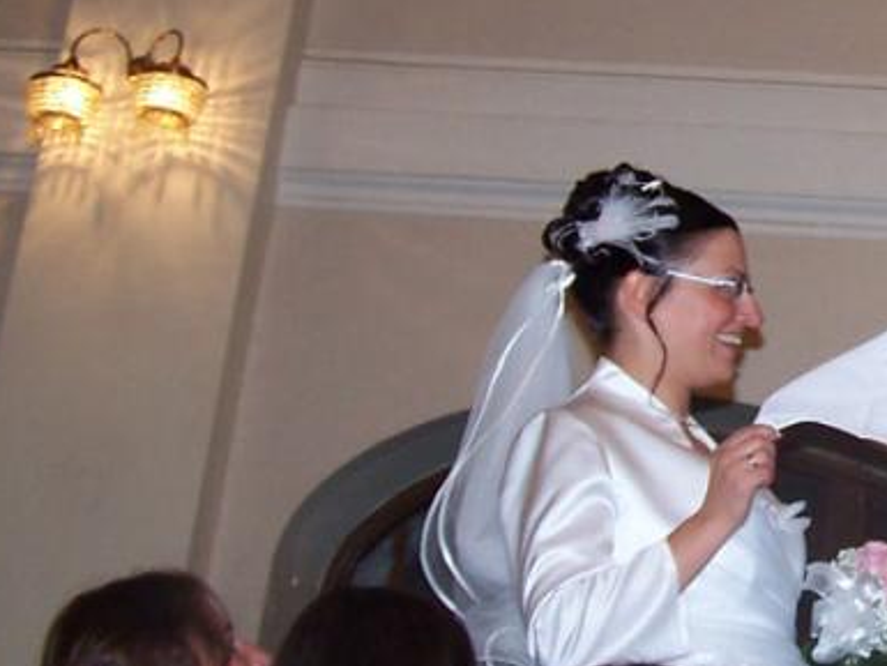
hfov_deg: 18.6
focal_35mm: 101
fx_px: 2589
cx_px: 1002
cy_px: 277
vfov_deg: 14.6
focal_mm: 6.3
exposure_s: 1/60
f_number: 2.8
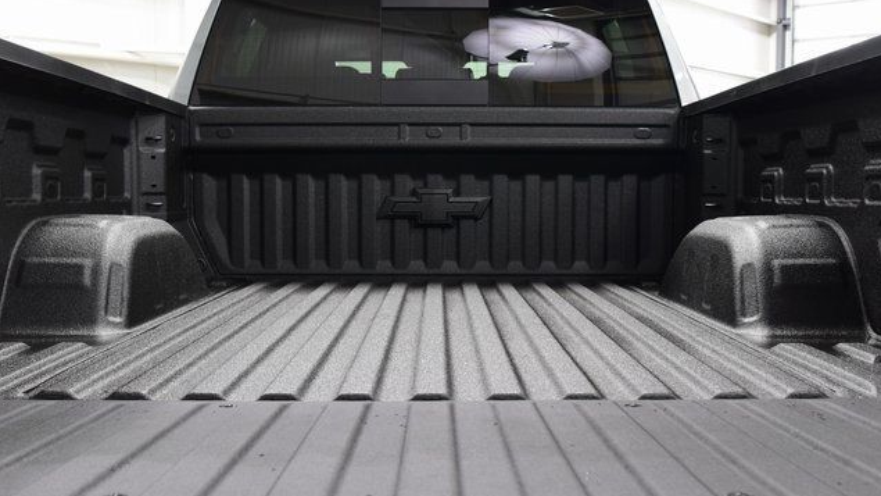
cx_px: 443
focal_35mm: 38
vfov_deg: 31.2
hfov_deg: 52.8
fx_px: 888
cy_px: 247
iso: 1000
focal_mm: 24
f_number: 6.3
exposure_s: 1/15
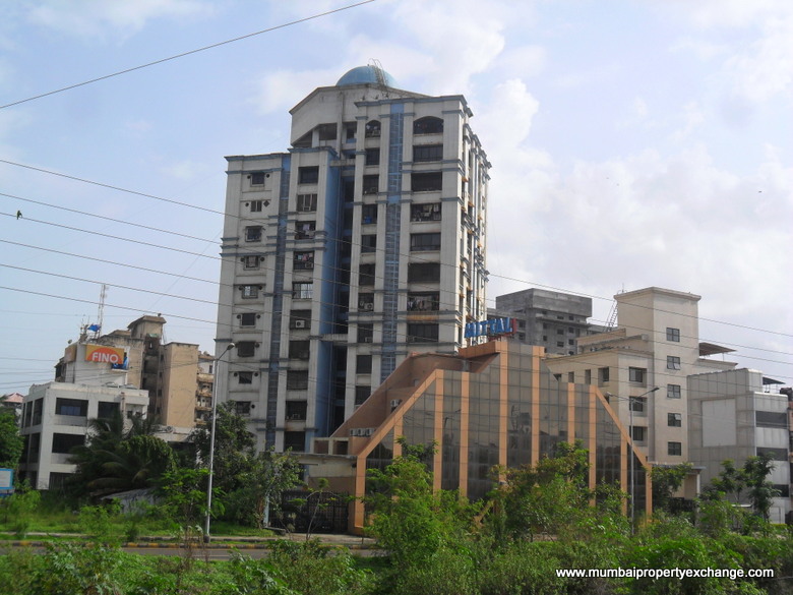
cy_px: 298
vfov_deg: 32.9
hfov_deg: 42.9
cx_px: 396
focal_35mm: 44
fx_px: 1008
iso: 100
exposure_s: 1/750
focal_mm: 7.8
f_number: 4.5
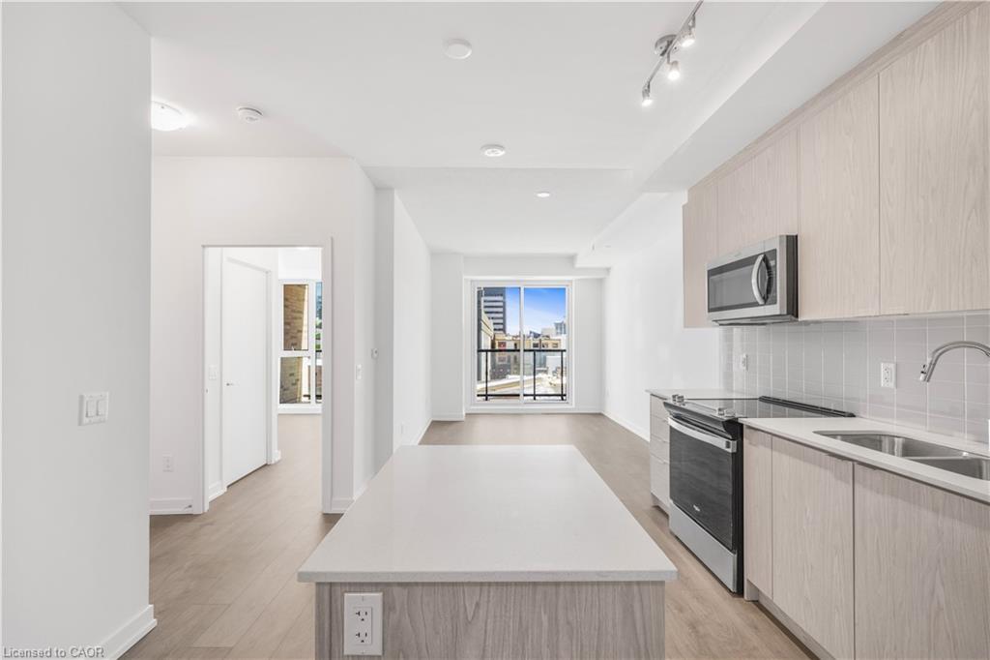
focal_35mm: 16
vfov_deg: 73.7
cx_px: 495
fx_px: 440
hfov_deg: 96.8
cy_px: 330
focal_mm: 16
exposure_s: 1/10
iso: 400
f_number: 8
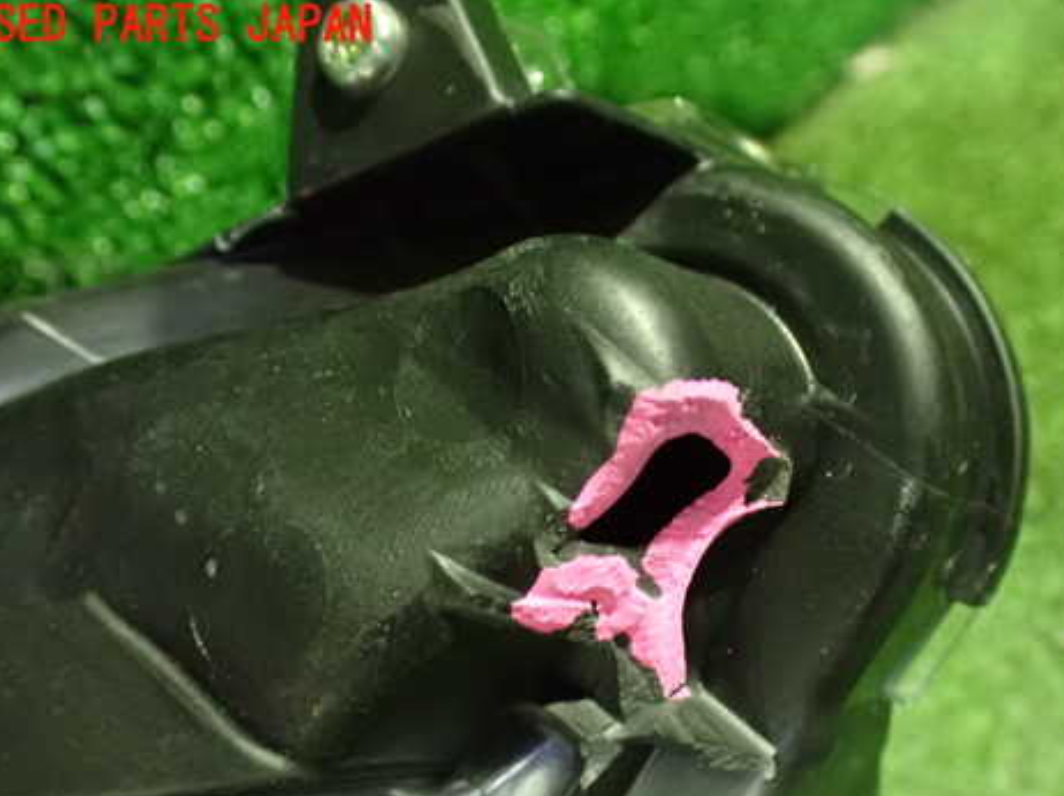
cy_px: 515
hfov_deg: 47.6
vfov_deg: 36.5
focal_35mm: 39
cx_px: 645
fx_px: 1198
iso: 1600
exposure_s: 1/30
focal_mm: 5.4
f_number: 2.3
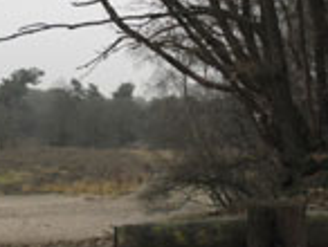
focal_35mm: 83
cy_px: 67
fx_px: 788
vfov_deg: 17.7
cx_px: 151
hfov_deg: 23.5
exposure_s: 1/53
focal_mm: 4.9
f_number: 3.5
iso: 100
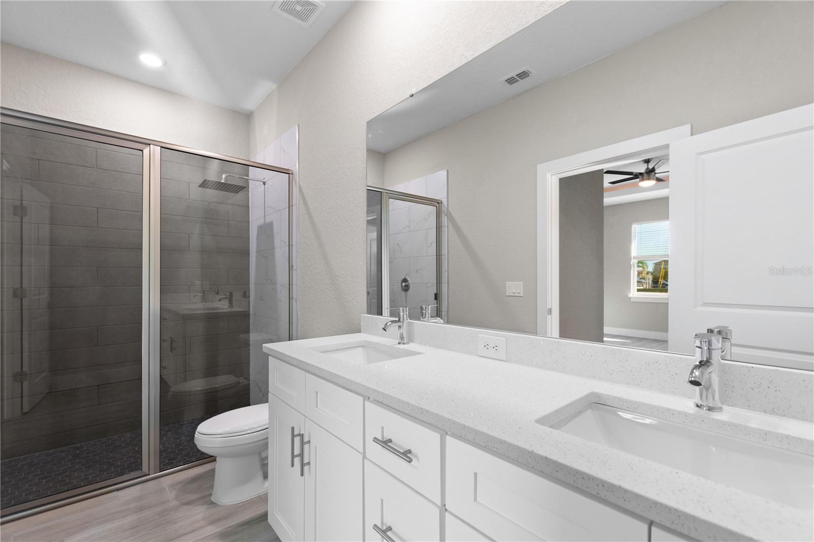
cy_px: 271
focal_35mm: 15
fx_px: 339
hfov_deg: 100.4
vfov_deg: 77.3
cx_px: 407
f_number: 4.5
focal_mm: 10
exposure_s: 1/5
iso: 400
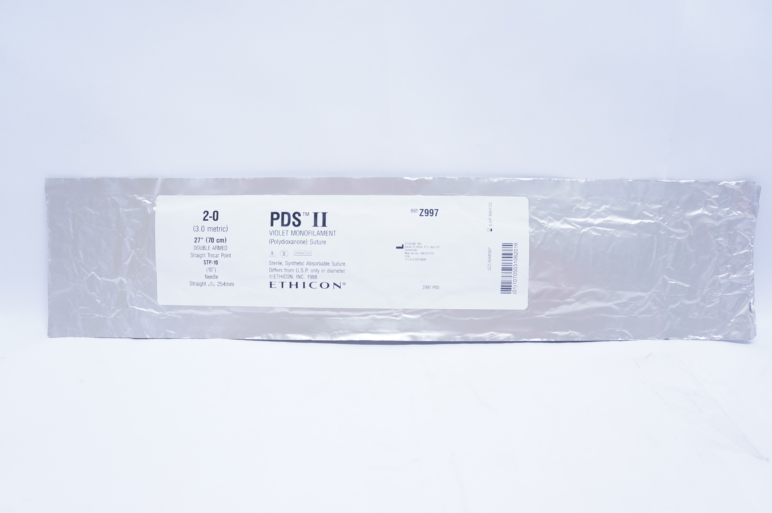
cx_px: 386
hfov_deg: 62.0
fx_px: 643
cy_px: 256
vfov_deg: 43.5
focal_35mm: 30
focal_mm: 20
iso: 800
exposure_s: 1/125
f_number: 3.5
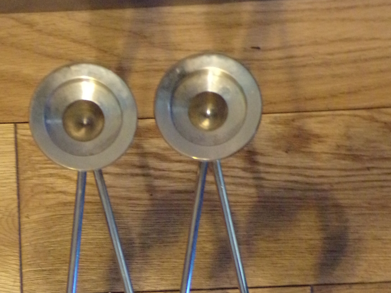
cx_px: 155
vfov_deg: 12.1
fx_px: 1378
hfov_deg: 16.1
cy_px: 266
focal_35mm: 122
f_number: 3.9
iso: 800
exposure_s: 1/18
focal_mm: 13.3
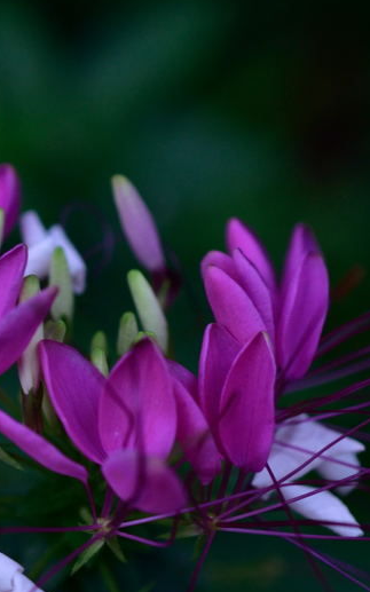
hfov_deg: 10.8
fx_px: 1953
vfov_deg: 17.2
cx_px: 65
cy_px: 330
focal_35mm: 121
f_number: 3
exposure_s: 1/320
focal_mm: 40
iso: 400
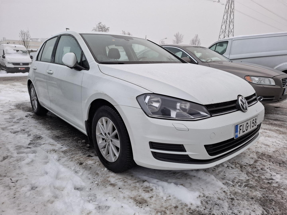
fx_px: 191
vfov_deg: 58.9
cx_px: 144
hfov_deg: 73.9
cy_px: 108
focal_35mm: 23
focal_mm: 5.54
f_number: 1.8
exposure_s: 1/100
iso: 64
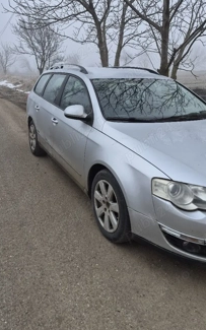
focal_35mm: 30
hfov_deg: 41.8
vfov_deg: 62.8
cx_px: 98
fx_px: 270
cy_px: 148
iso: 80
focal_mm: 5.4
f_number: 1.8
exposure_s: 1/3333
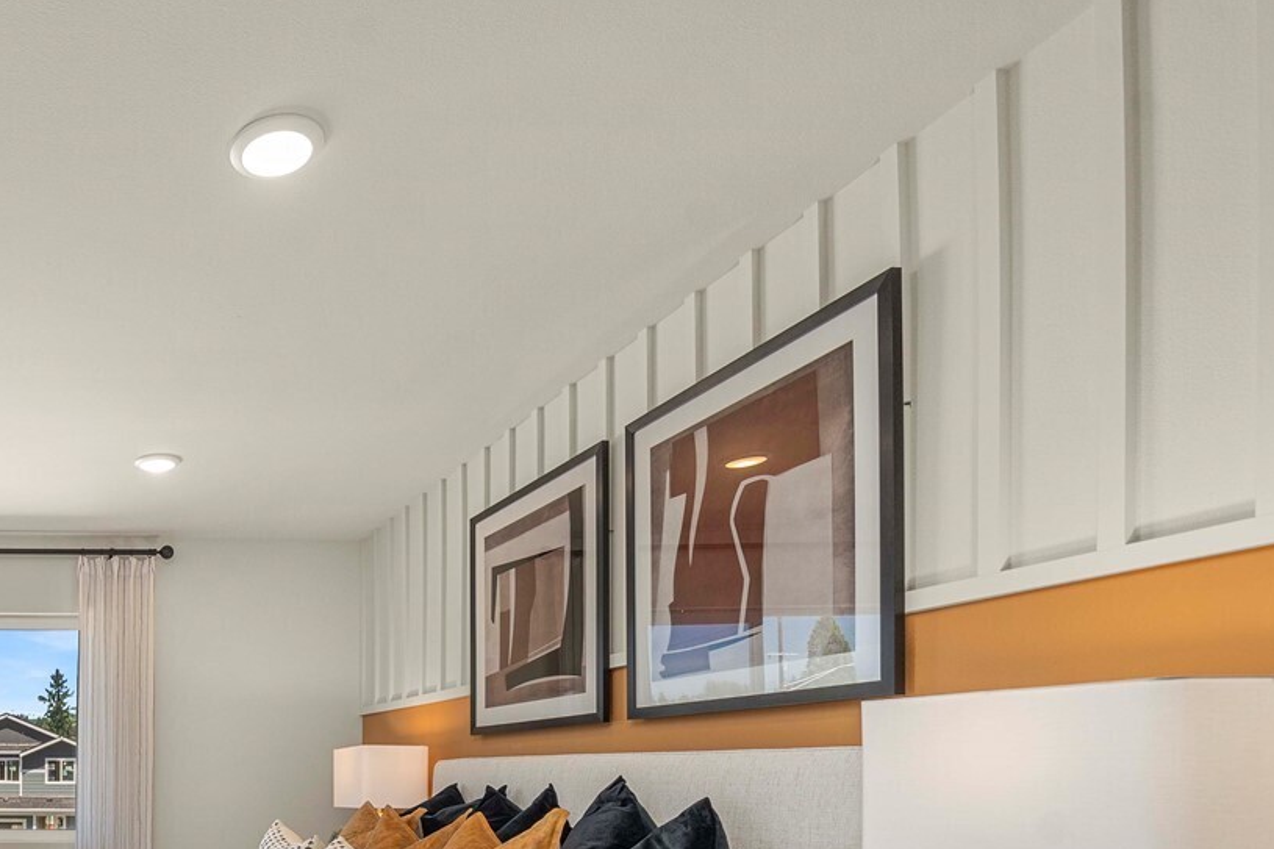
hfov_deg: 58.2
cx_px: 70
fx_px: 884
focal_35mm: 25
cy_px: 814
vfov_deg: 44.9
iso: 320
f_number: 6.7
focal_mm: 12
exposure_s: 1/30
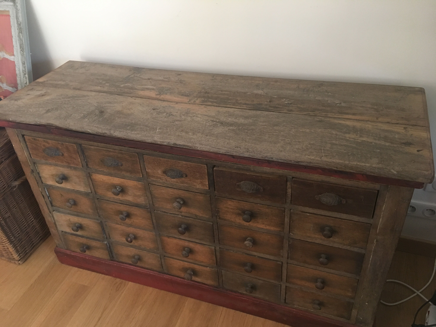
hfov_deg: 61.7
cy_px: 164
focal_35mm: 29
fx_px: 365
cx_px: 218
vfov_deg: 48.2
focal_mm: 4.15
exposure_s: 1/33
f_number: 2.2
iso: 200
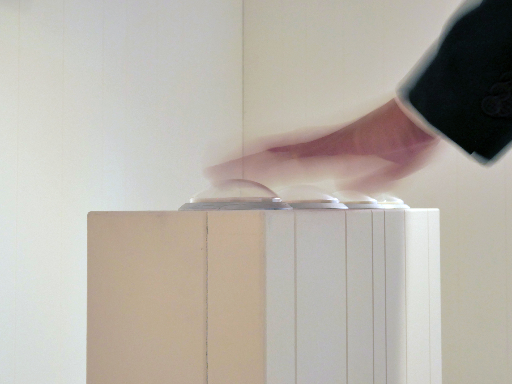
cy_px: 192
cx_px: 256
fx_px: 592
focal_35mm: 40
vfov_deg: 36.0
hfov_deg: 46.8
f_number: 8
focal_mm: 20
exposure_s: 1/4
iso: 400
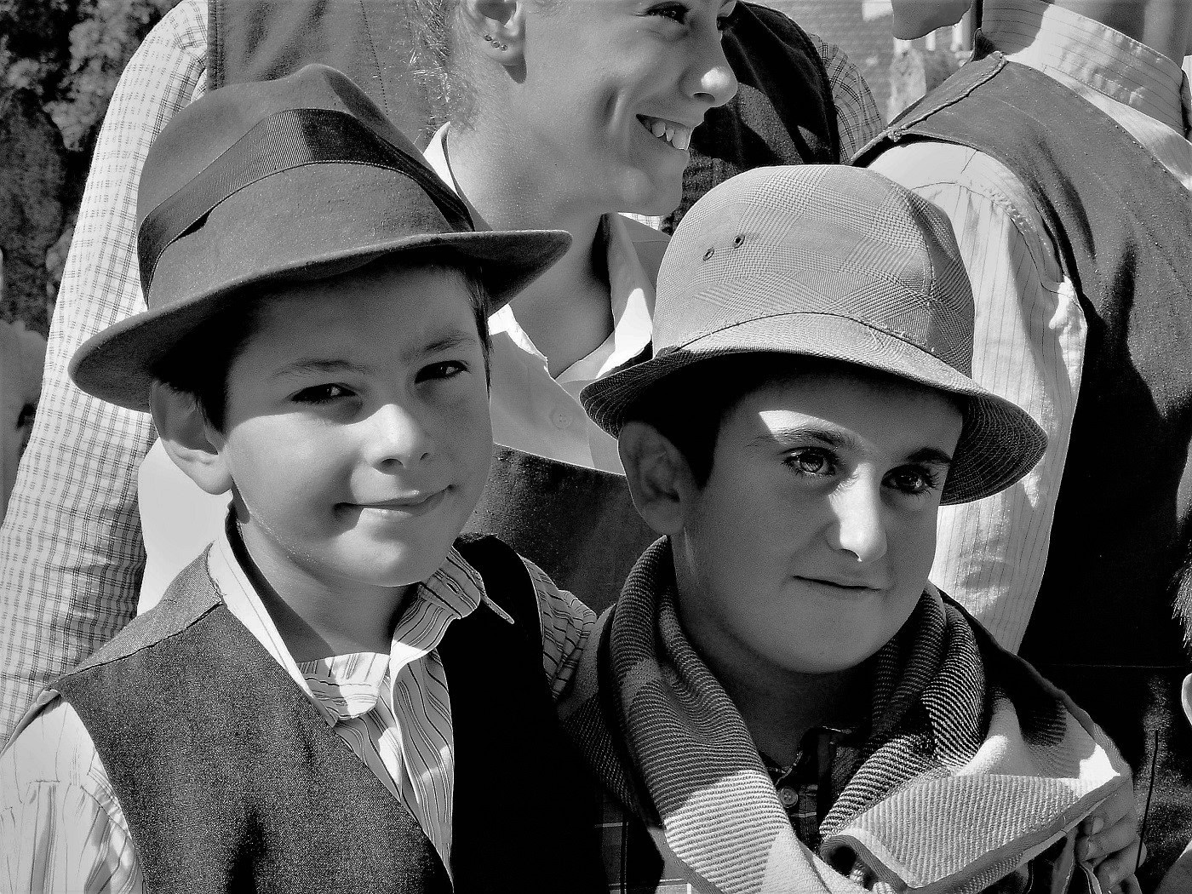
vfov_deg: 9.1
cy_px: 447
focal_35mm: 163
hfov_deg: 12.1
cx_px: 596
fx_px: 5613
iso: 50
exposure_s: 1/279
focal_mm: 27
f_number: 4.8
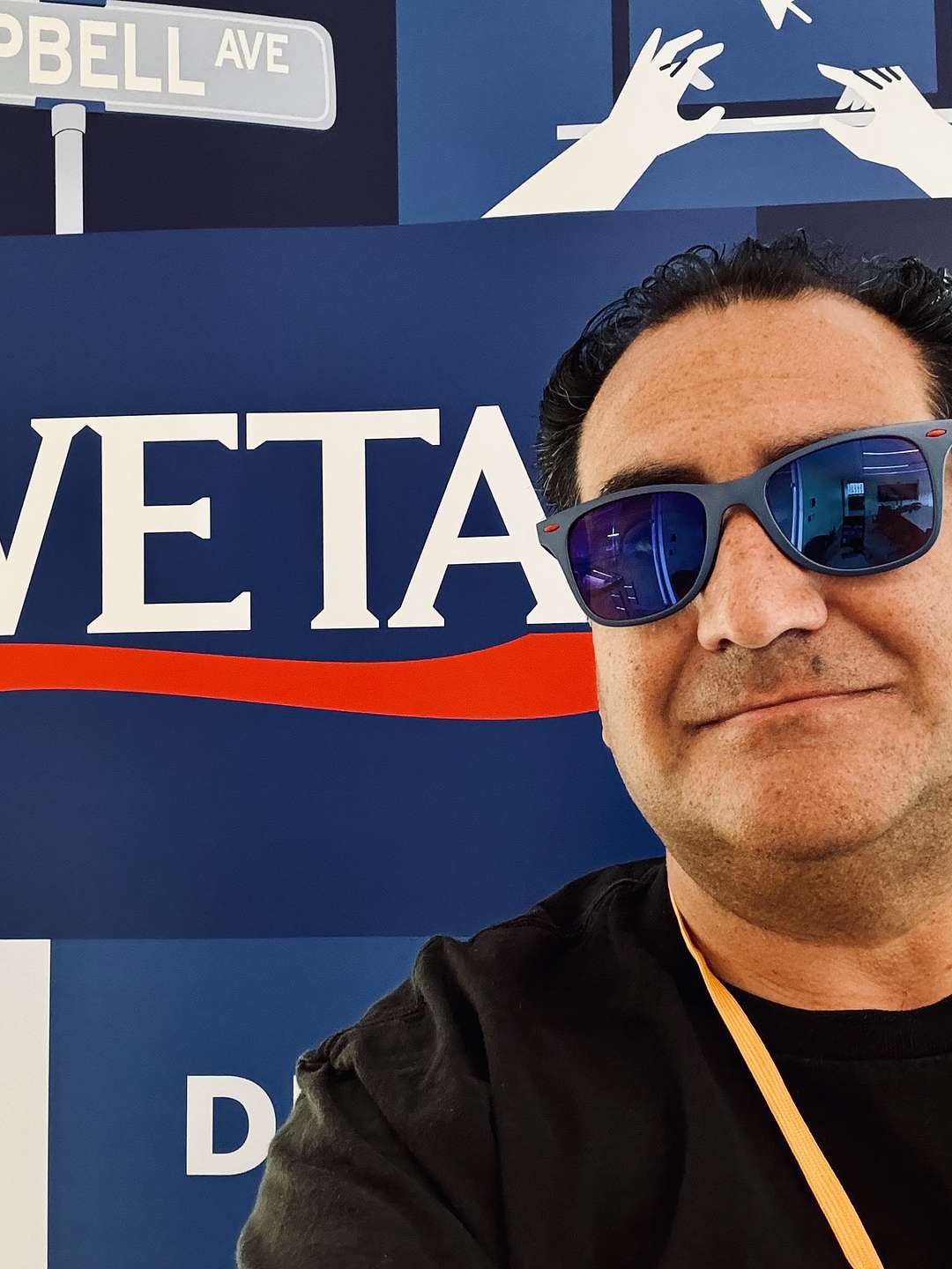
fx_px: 1100
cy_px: 634
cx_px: 476
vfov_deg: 60.0
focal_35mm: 30
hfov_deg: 46.8
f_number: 1.9
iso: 250
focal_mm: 2.69
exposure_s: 1/60
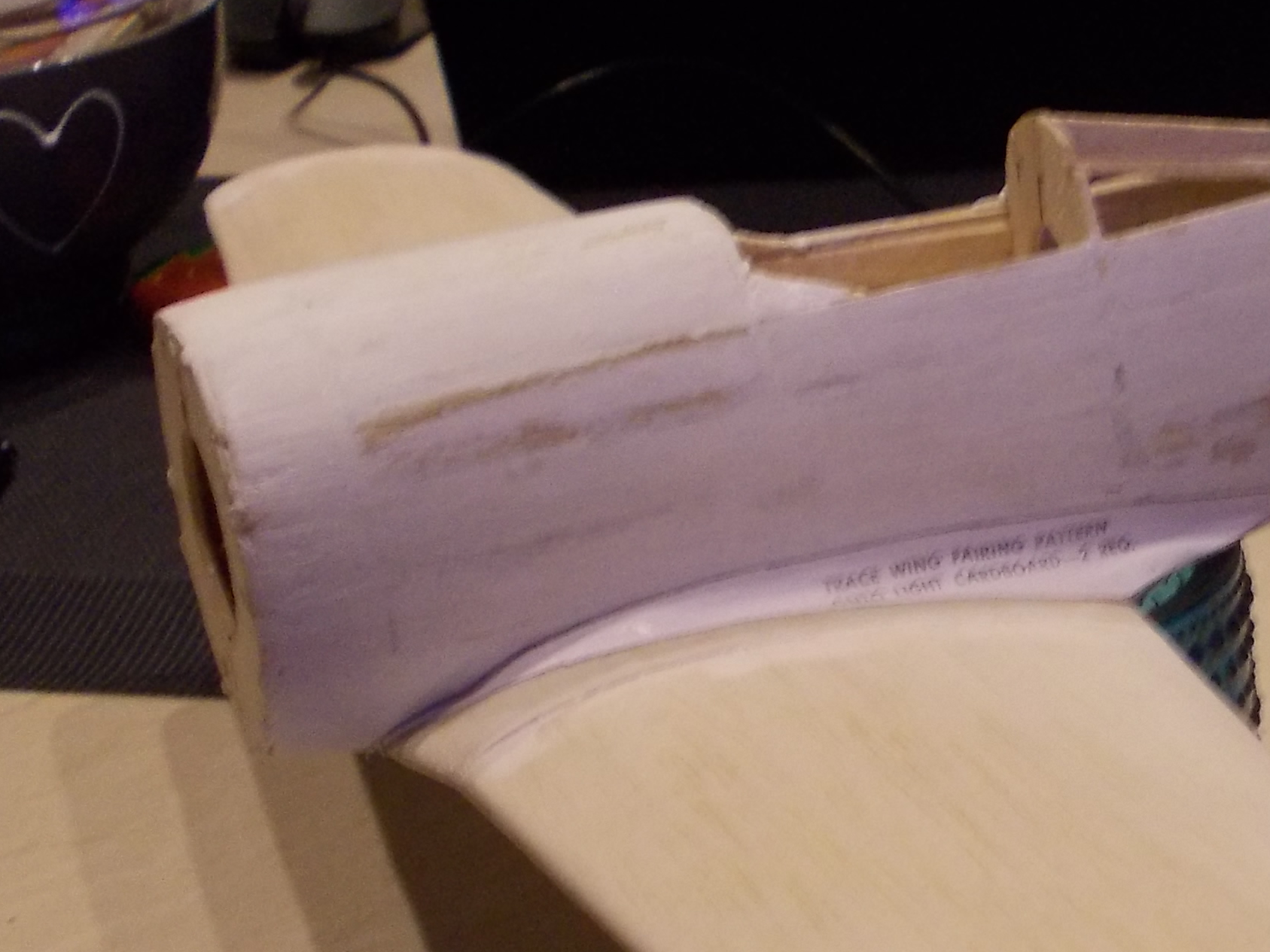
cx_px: 1171
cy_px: 640
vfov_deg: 15.9
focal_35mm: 93
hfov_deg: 20.6
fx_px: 3412
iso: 200
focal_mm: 6.1
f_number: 3.3
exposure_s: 1/10
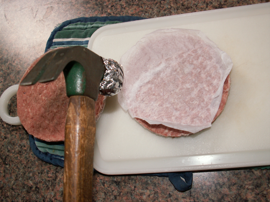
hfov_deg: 52.6
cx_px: 135
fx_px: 273
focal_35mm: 35
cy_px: 101
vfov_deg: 40.7
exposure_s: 1/125
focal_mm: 5.86
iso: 50
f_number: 2.8
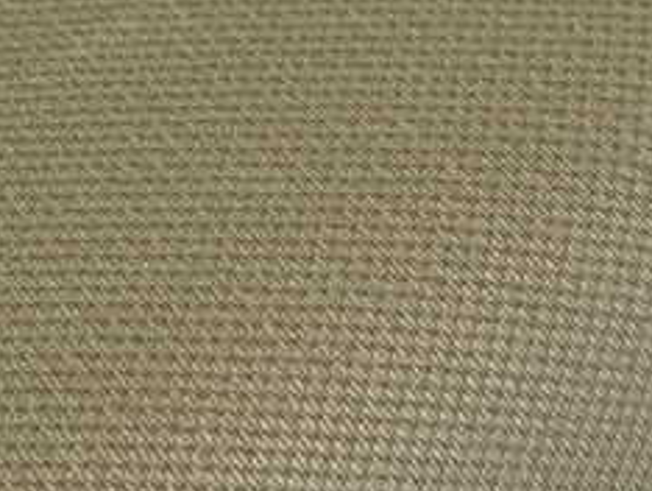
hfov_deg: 29.4
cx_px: 114
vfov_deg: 22.4
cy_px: 39
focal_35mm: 64
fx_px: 1207
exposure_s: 1/100
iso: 100
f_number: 2.8
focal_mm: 4.5
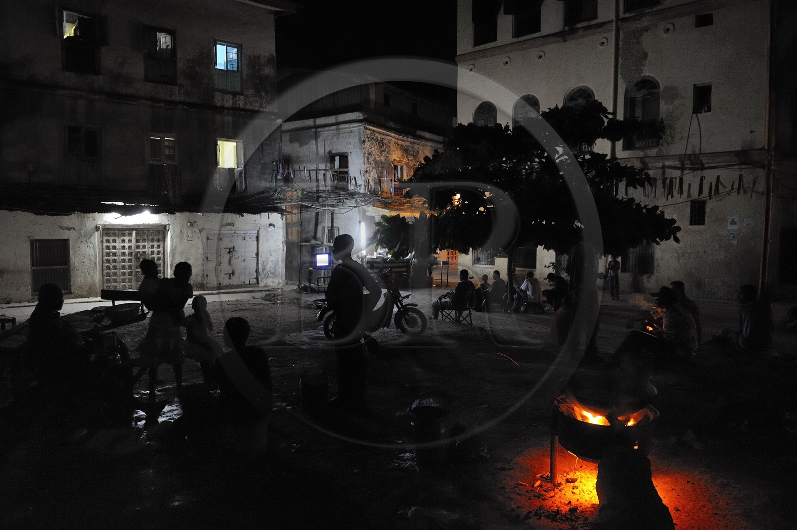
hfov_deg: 73.8
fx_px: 531
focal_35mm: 24
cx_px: 398
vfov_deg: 53.1
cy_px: 265
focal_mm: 24
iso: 6400
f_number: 4.5
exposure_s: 1/10
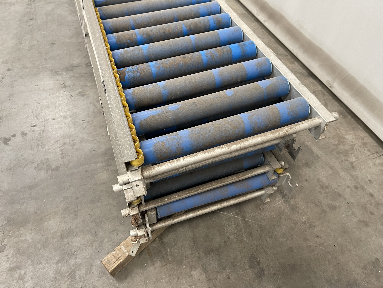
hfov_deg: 67.3
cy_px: 144
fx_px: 288
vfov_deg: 53.1
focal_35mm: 26
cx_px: 192
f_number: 1.6
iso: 200
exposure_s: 1/60
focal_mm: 5.1
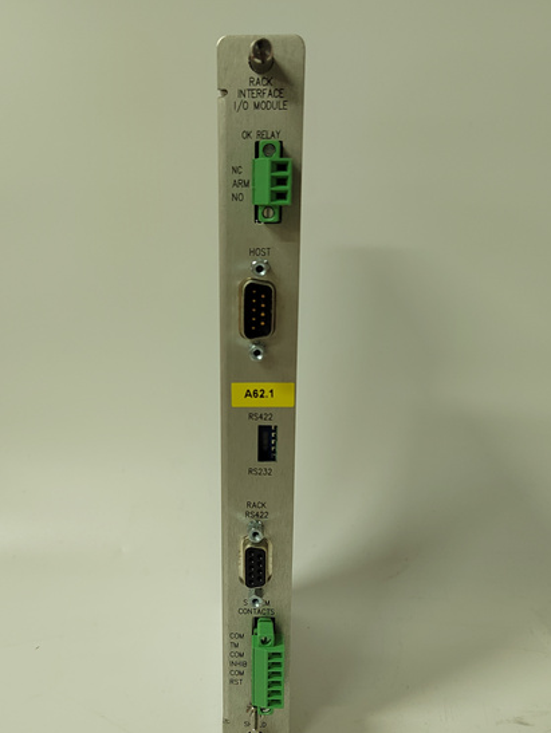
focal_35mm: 28
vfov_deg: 63.4
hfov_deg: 49.7
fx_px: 594
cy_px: 390
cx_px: 239
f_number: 1.9
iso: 2253
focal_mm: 5.52
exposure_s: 1/120
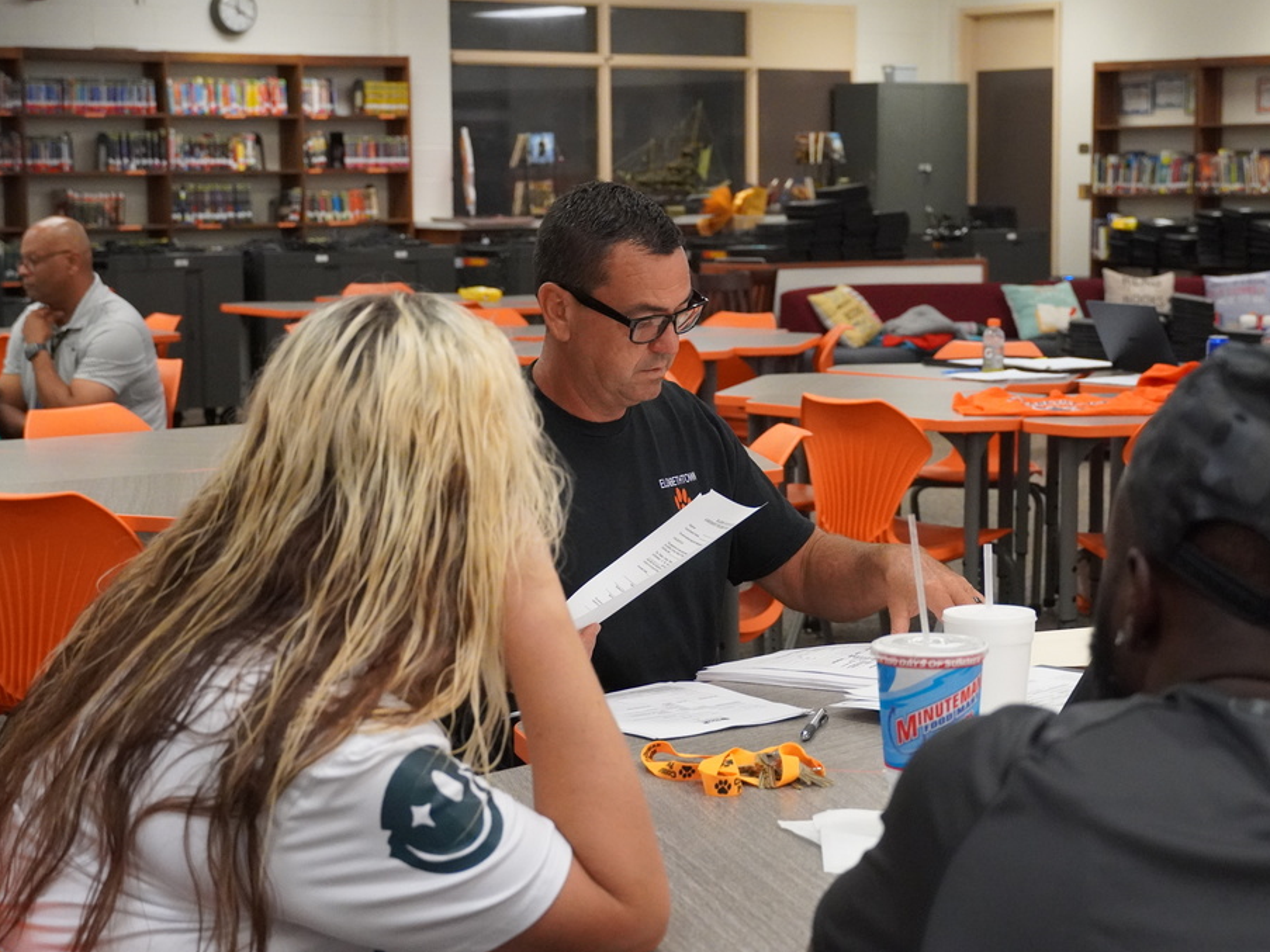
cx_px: 692
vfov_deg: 20.4
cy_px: 475
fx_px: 2641
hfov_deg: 27.0
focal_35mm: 72
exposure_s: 1/160
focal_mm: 44
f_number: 5
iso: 5000
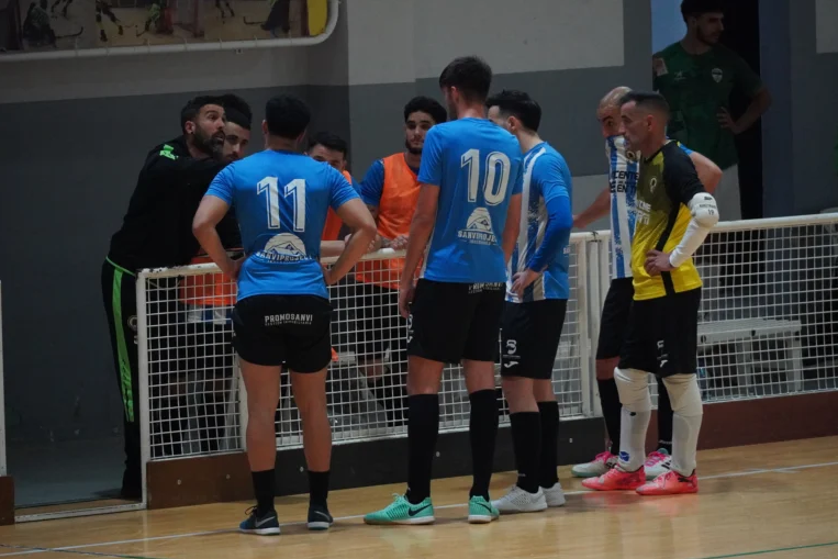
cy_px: 280
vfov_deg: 4.4
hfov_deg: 6.6
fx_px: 7275
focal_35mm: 313
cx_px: 420
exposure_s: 1/640
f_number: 6.3
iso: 6400
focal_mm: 207
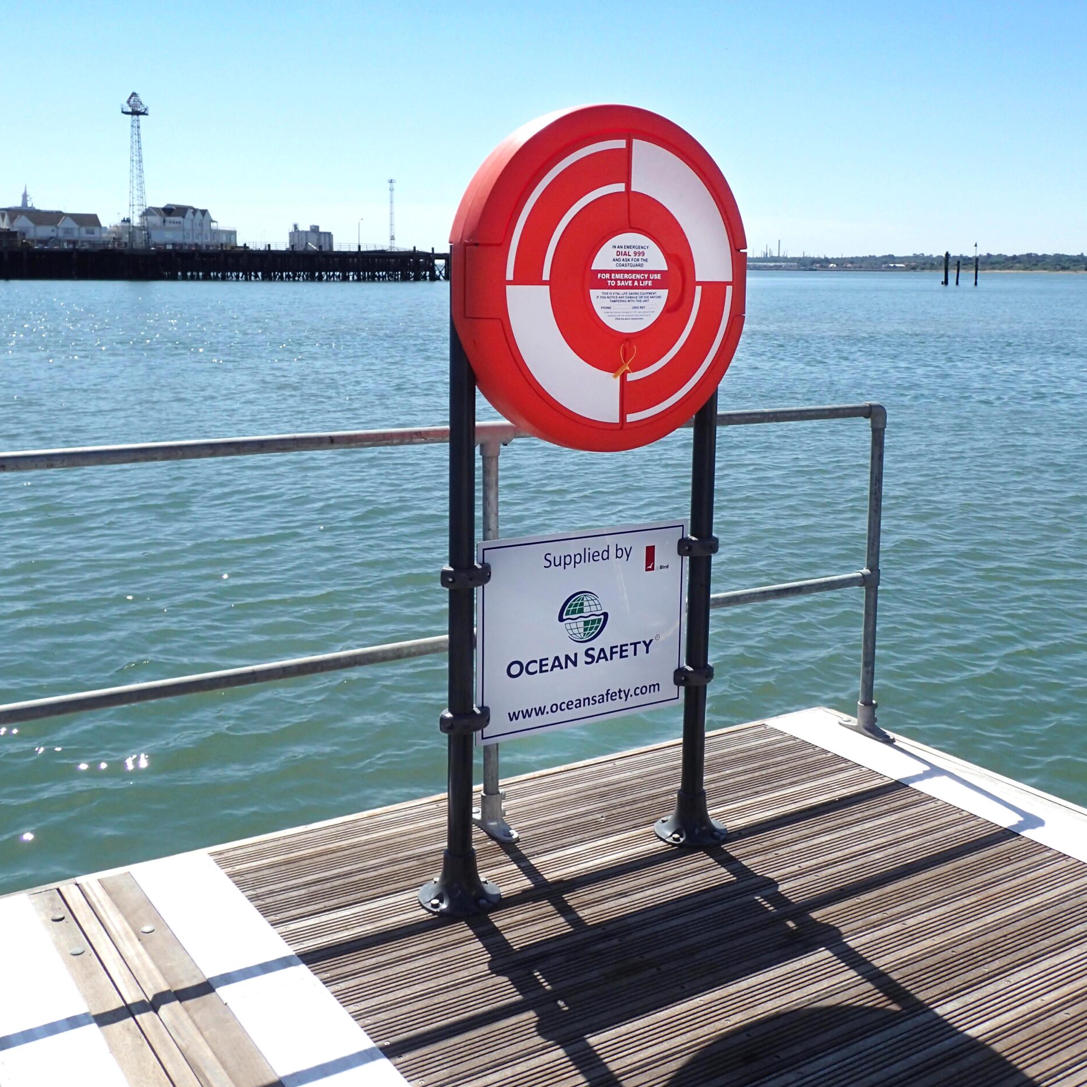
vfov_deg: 46.0
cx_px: 538
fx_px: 1279
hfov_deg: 46.0
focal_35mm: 36
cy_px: 481
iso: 100
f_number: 9
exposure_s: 1/250
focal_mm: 5.5
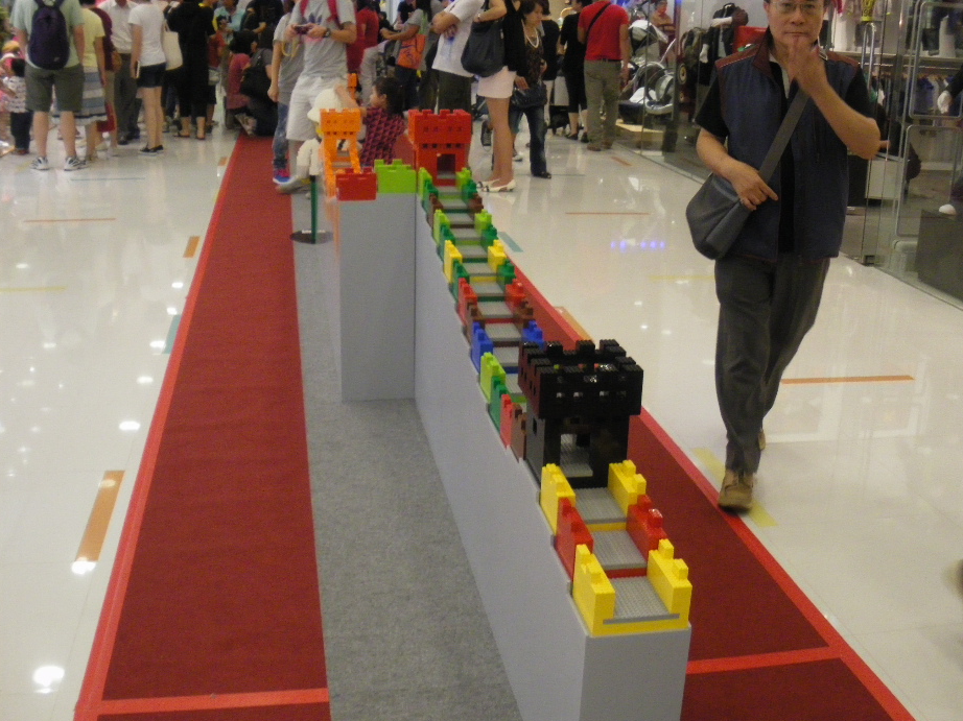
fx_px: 1112
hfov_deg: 46.7
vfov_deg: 35.9
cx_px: 527
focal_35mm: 40
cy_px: 384
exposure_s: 1/50
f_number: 3.5
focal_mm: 6.3
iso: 400
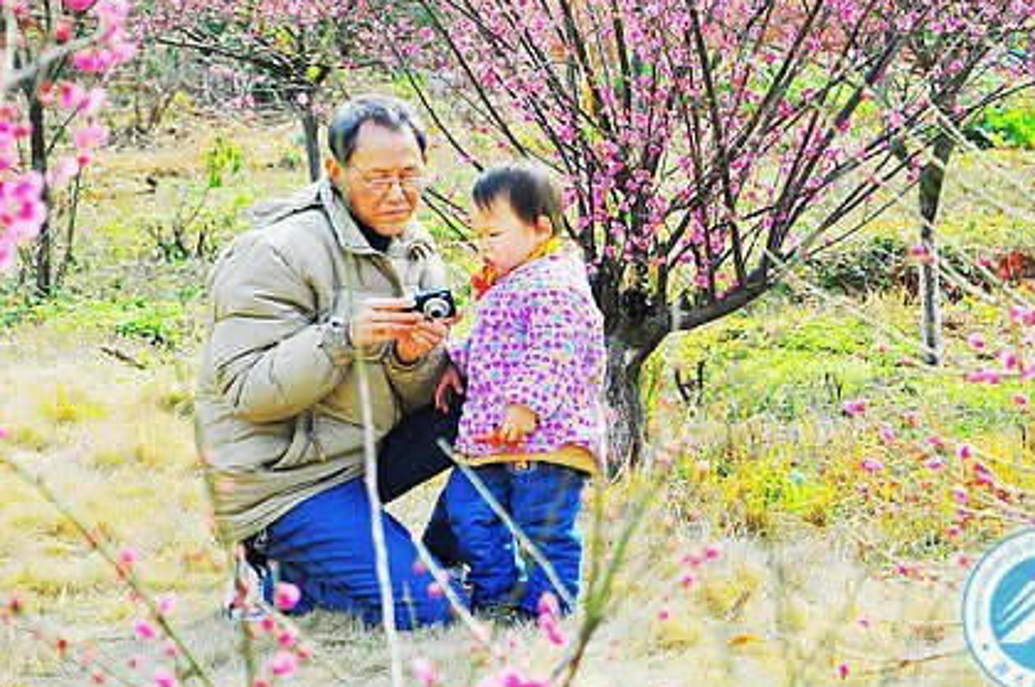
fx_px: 4615
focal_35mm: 161
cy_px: 225
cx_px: 737
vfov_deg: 8.5
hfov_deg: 12.8
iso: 250
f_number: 5.6
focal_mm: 75
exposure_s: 1/400
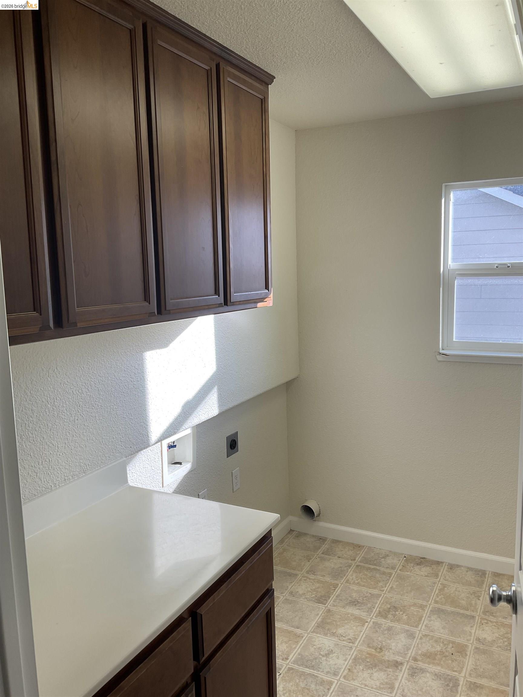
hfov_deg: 48.2
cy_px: 348
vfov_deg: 61.7
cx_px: 262
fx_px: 584
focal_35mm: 29
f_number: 1.8
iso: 16
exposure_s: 1/123
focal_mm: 3
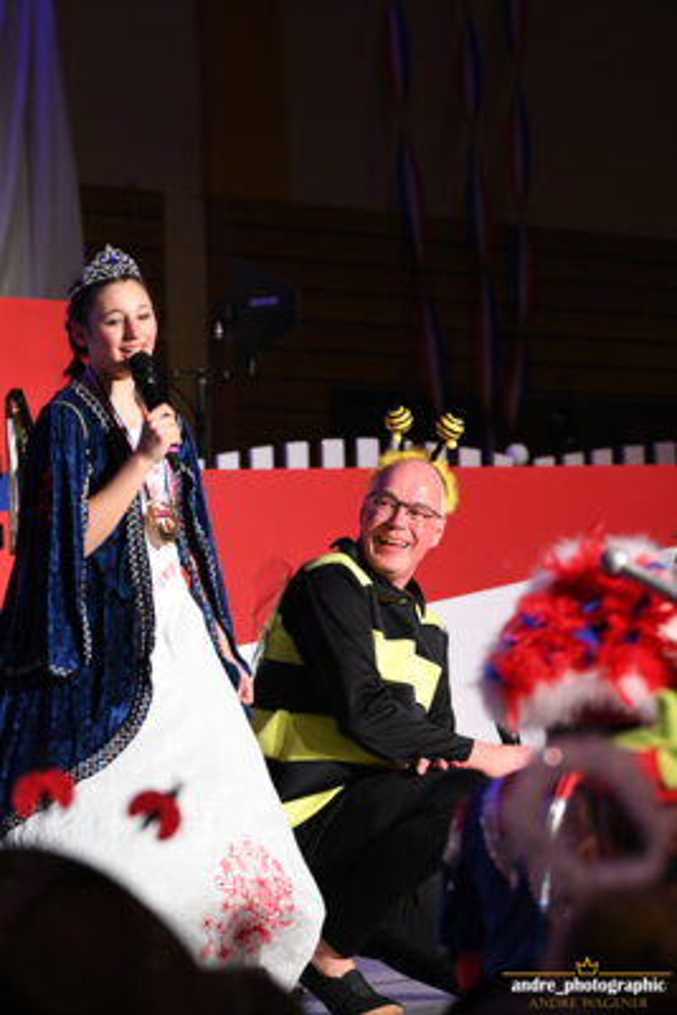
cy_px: 508
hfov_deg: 7.9
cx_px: 338
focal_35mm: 174
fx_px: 4904
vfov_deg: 11.8
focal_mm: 116
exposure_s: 1/400
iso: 2000
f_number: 3.2
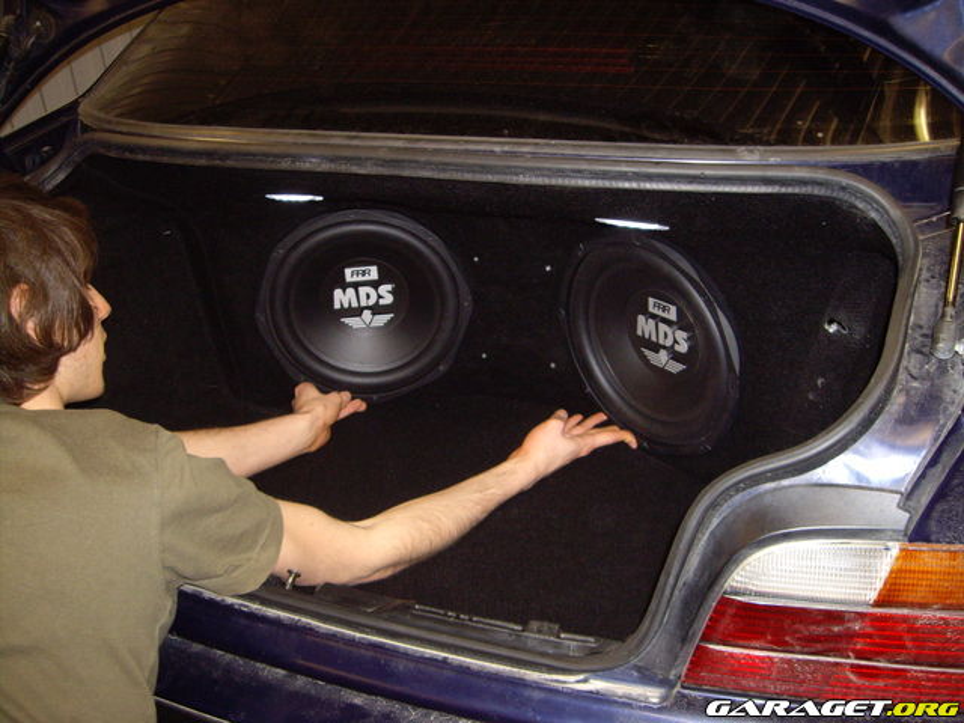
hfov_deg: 49.0
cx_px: 482
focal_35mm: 38
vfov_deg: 37.7
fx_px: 1058
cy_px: 362
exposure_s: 1/40
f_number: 2.7
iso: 200
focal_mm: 6.2
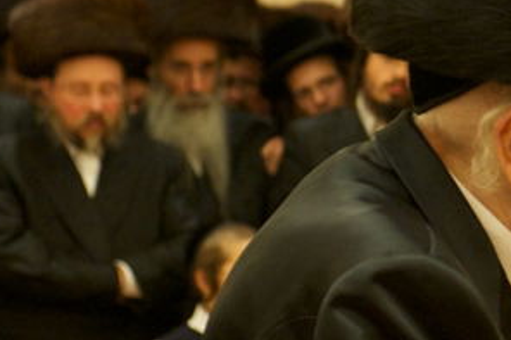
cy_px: 168
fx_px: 2752
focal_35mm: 194
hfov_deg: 10.2
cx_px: 829
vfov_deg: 7.1
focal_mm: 56
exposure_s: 1/160
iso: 3200
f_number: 3.5
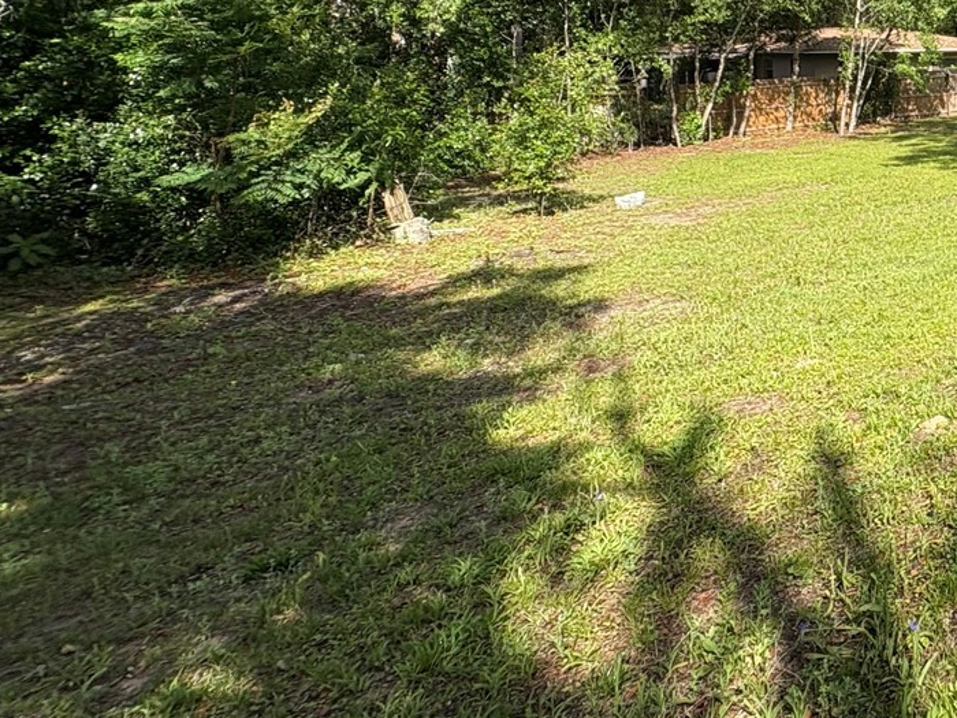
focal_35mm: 32
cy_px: 67
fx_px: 885
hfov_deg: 42.5
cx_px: 1088
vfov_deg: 40.7
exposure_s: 1/899
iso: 50
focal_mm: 2.22
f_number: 2.2
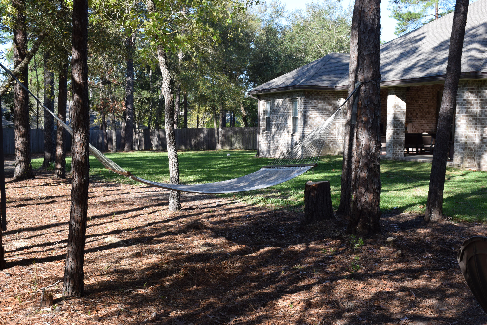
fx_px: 649
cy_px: 162
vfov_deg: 28.1
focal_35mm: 48
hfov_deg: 41.1
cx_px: 244
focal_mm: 32
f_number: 8
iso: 400
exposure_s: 1/250
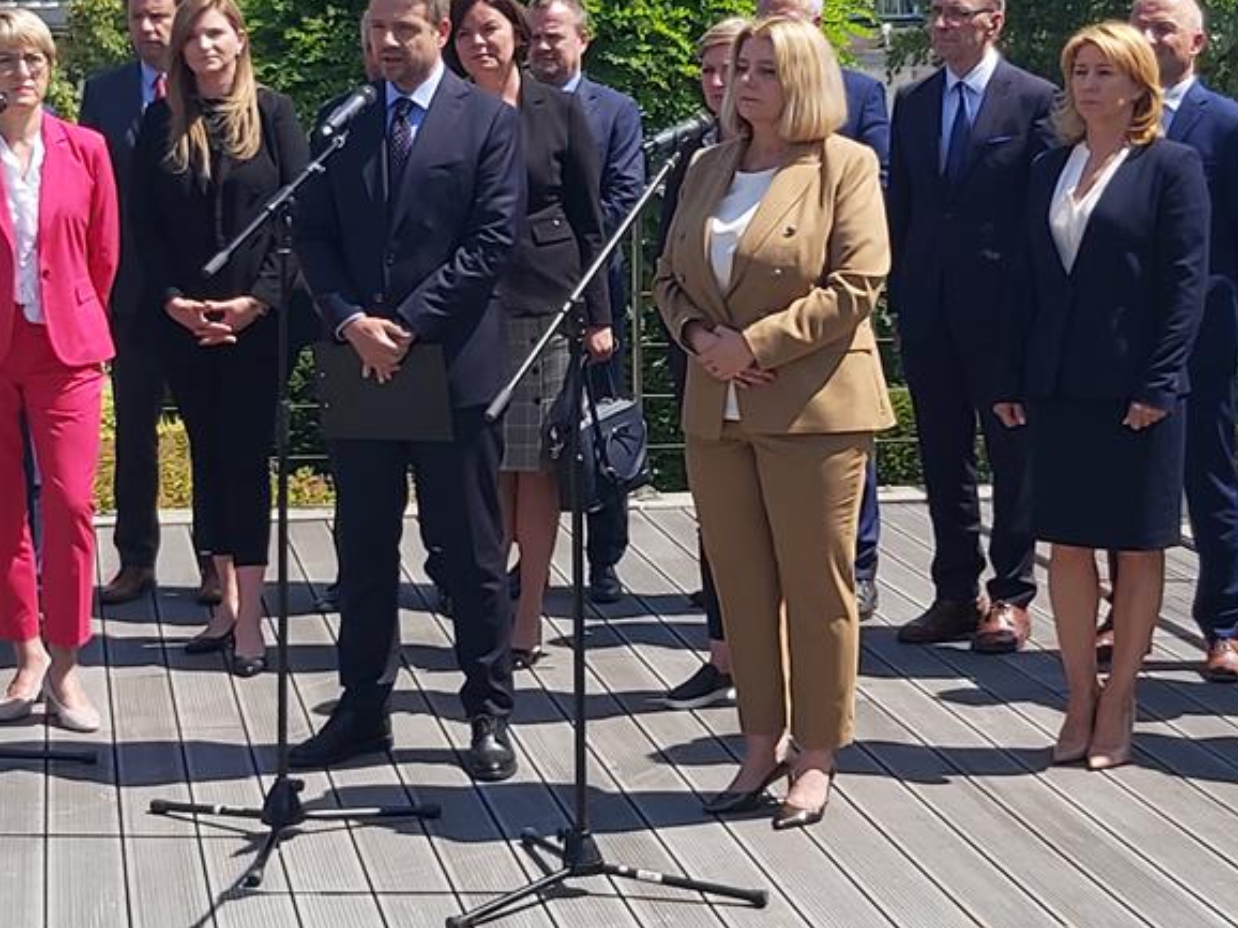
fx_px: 1930
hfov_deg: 35.5
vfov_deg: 26.6
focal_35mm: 54
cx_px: 514
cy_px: 223
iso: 64
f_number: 1.7
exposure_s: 1/2141
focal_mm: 3.92
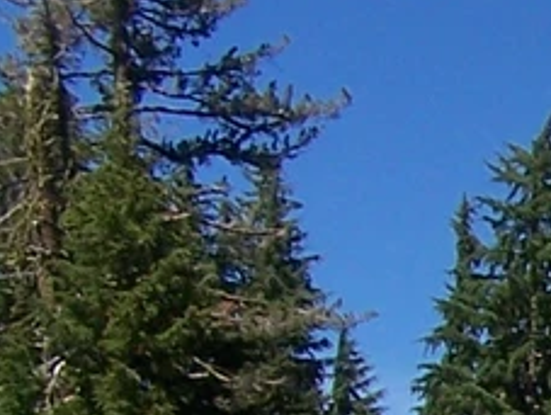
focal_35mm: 304
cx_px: 1415
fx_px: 4847
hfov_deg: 6.2
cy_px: 755
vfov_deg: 4.8
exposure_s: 1/750
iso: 80
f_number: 4
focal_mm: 8
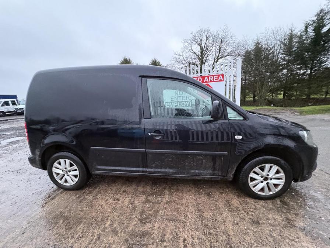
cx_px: 165
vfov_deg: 85.7
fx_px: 133
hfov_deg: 102.1
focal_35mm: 14
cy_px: 124
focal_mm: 2.22
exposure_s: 1/40
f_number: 2.2
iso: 1000
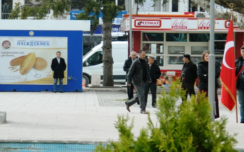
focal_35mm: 188
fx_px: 1250
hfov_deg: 11.1
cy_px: 78
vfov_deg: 7.0
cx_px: 131
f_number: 4.9
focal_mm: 27
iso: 220
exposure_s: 1/500
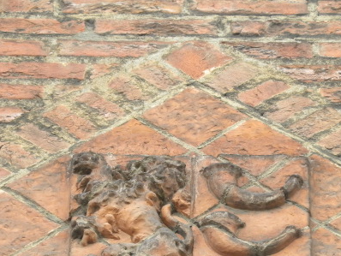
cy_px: 190
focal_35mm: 606
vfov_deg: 2.5
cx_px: 200
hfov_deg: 3.3
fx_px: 5973
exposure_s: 1/150
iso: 202
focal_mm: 67.2
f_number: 5
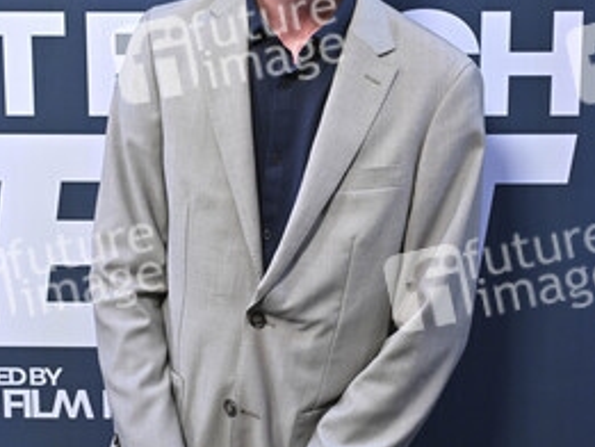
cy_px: 164
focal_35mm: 75
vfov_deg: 19.6
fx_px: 1290
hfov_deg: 26.0
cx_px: 294
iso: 2000
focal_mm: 51
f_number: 7.1
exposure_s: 1/320
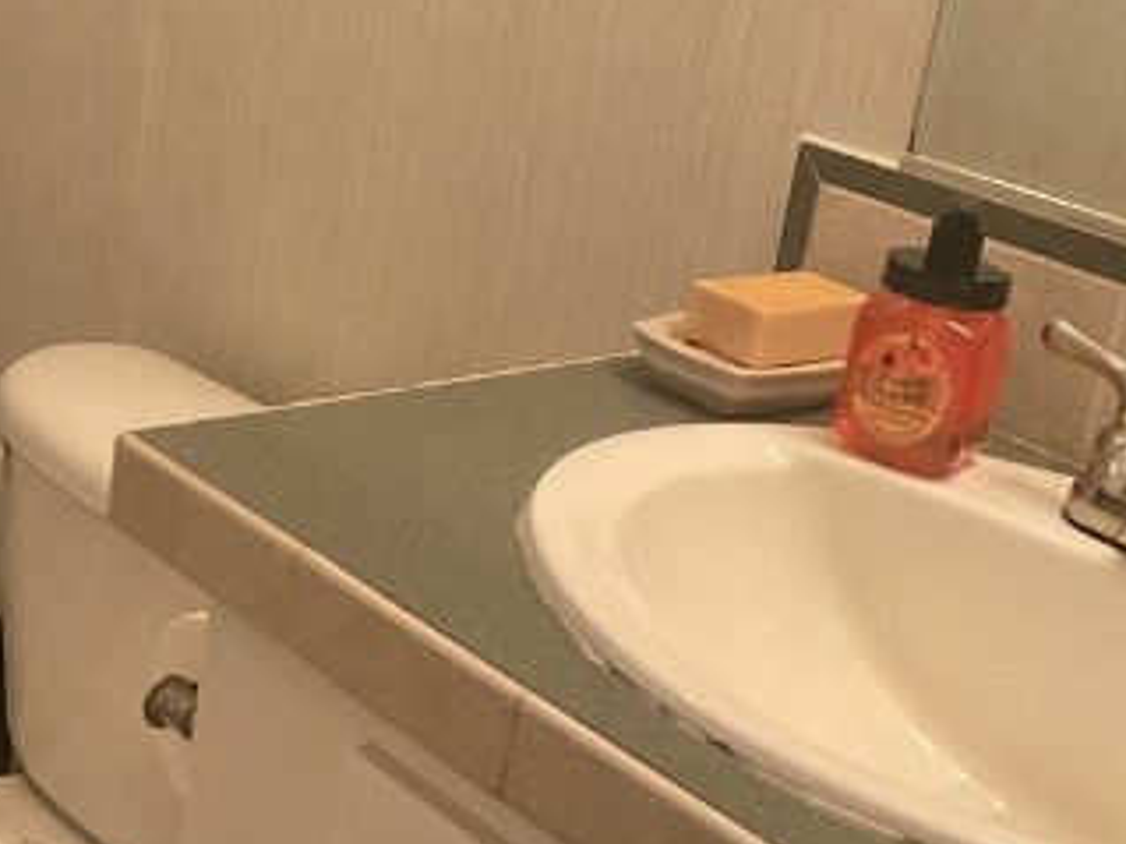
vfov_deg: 15.9
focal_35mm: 93
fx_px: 3024
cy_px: 378
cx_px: 85
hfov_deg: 20.6
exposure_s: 1/60
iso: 160
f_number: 1.8
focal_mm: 3
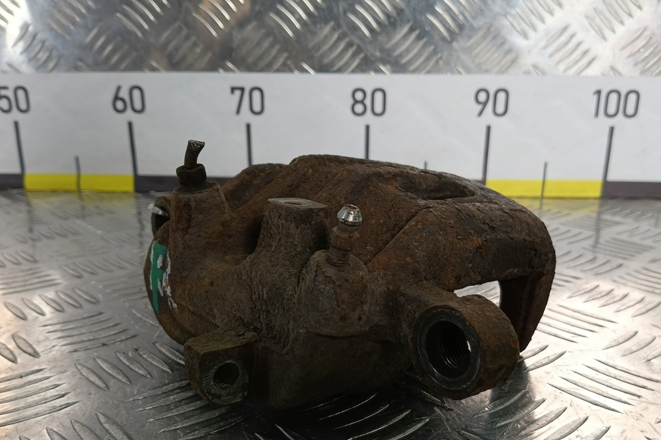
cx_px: 349
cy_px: 284
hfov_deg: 65.4
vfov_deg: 45.8
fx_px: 514
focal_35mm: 28
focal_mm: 4.11
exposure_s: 1/100
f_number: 1.6
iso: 88
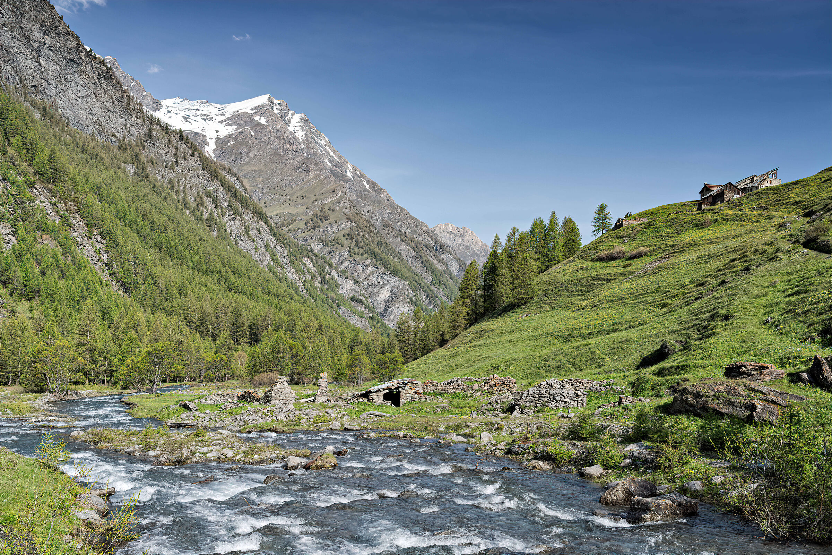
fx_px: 763
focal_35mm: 33
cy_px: 278
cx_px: 416
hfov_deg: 57.2
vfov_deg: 40.0
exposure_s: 1/200
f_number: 8
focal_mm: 33
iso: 100
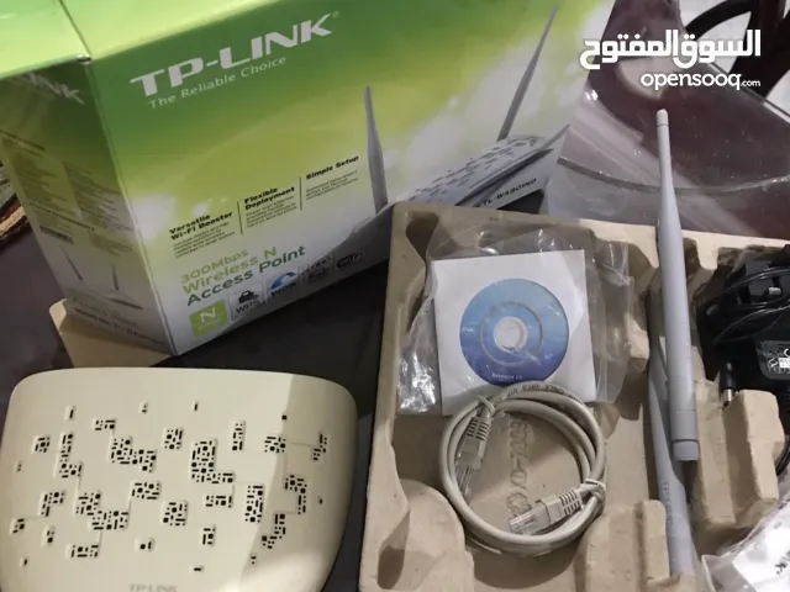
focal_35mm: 28
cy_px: 296
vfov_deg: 49.7
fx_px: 639
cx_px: 395
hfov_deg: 63.4
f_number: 1.8
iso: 100
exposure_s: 1/6
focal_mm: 3.99
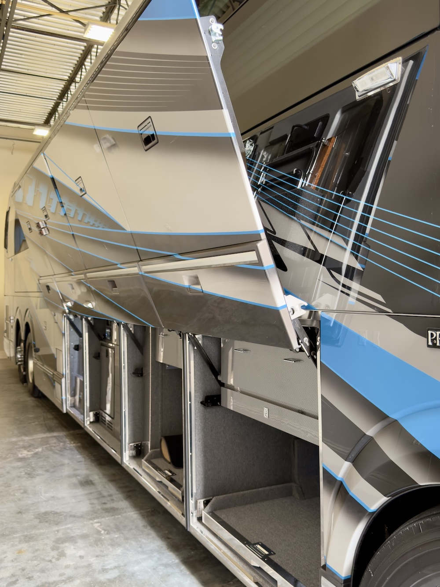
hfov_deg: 45.4
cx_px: 220
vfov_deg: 58.4
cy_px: 294
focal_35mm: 31
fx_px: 526
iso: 200
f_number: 1.78
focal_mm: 6.76
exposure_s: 1/60
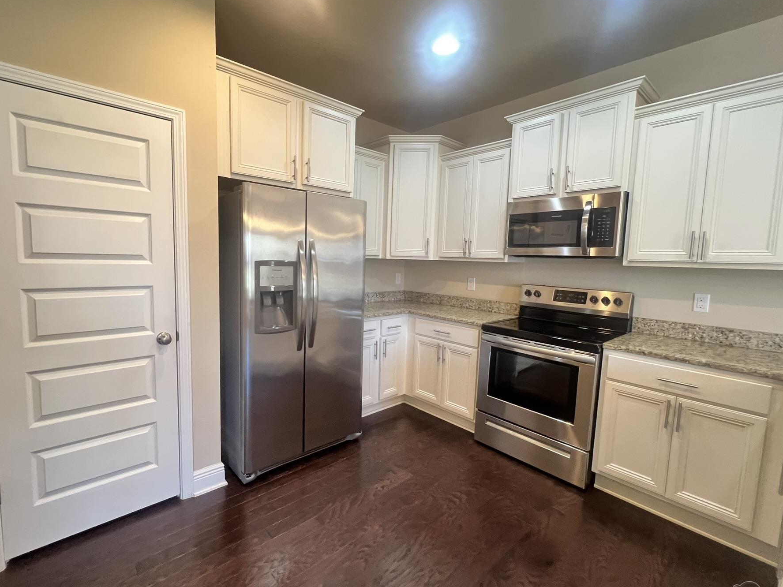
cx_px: 357
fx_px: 339
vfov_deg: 81.7
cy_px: 291
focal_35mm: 15
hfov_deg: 97.9
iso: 500
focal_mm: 1.57
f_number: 1.8
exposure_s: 1/60
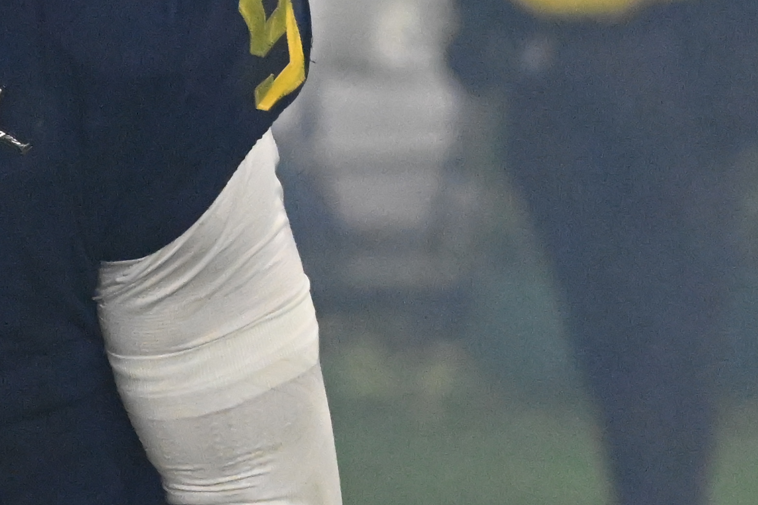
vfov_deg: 1.8
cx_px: -226
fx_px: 15889
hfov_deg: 2.7
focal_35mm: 755
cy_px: 143
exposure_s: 1/3200
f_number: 5.6
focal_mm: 145
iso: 10000
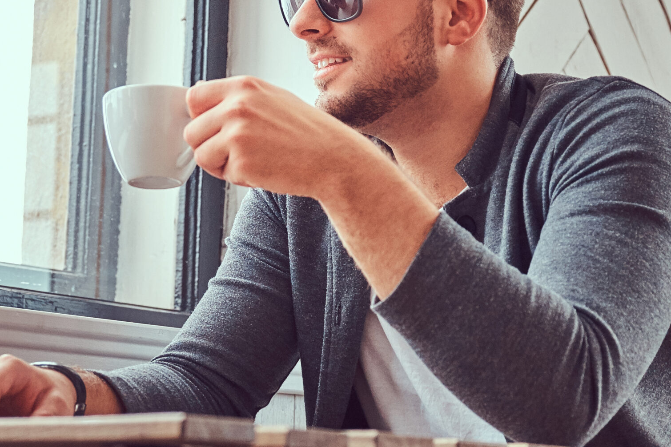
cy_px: 125
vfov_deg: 14.4
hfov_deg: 21.5
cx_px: 352
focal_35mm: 95
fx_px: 1771
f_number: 3.6
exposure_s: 1/160
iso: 1600
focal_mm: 37.4
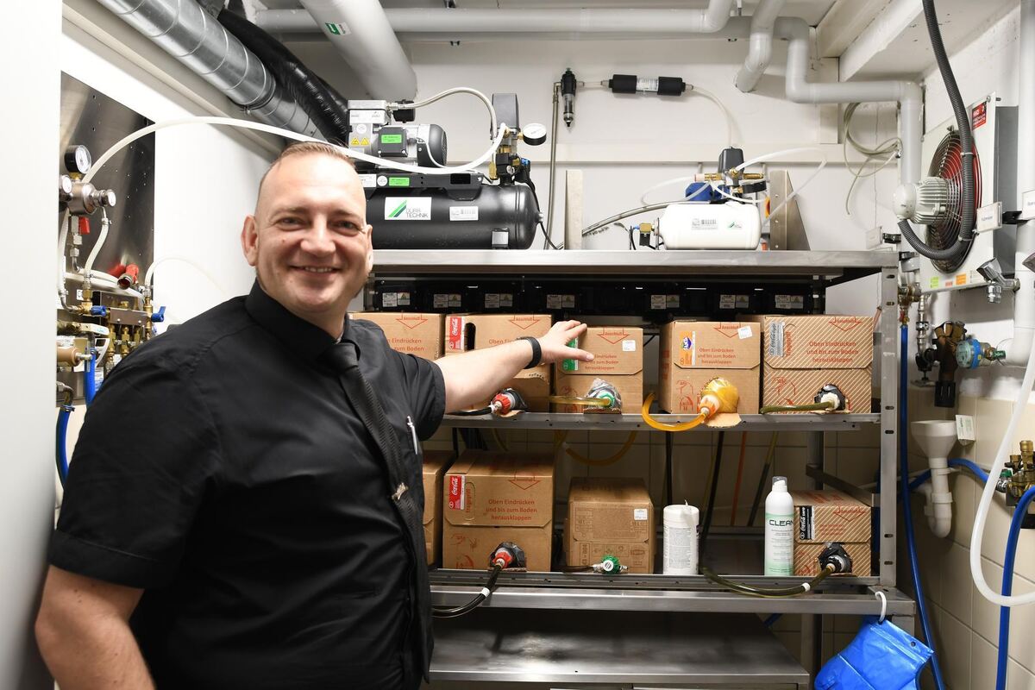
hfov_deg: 61.9
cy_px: 345
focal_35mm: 30
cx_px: 518
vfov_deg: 43.6
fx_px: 862
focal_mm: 20
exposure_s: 1/50
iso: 400
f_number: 2.8
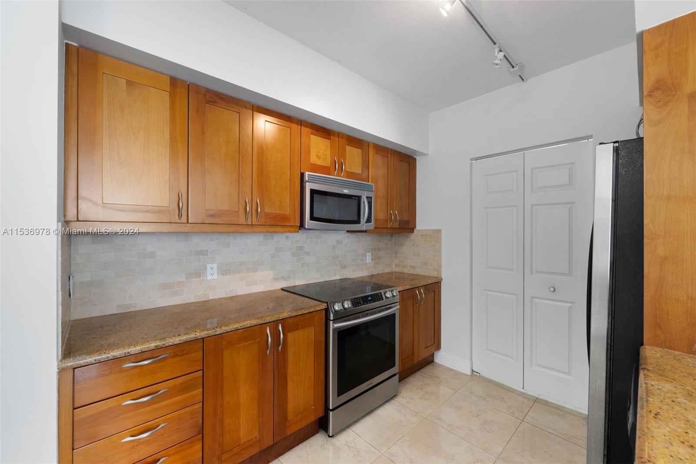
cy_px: 232
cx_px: 348
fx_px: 271
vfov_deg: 81.2
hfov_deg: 104.3
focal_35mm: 14
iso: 250
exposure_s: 1/5
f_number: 7.1
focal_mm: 14
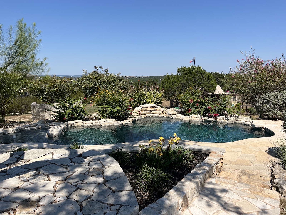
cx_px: 143
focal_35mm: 26
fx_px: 215
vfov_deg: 53.1
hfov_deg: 67.3
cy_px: 108
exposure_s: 1/4310
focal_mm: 5.1
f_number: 1.6
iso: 50
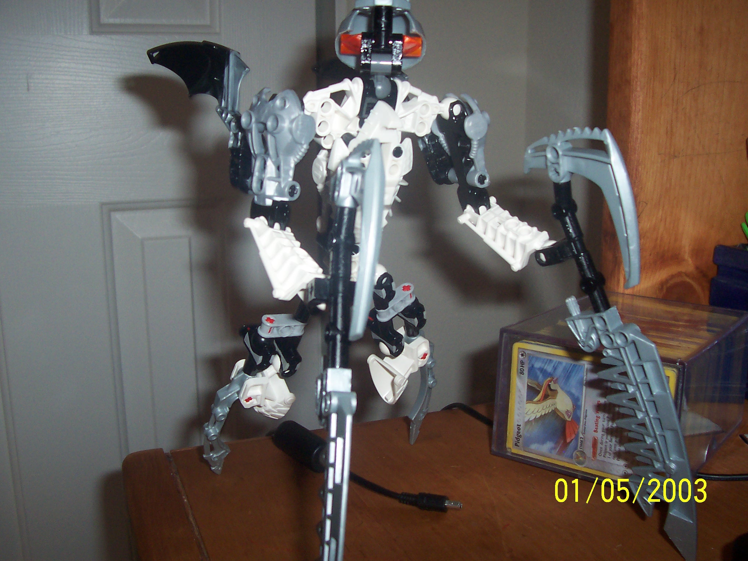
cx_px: 374
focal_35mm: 37
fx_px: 800
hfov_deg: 50.1
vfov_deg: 38.7
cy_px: 280
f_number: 2.8
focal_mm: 5.6
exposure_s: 1/60
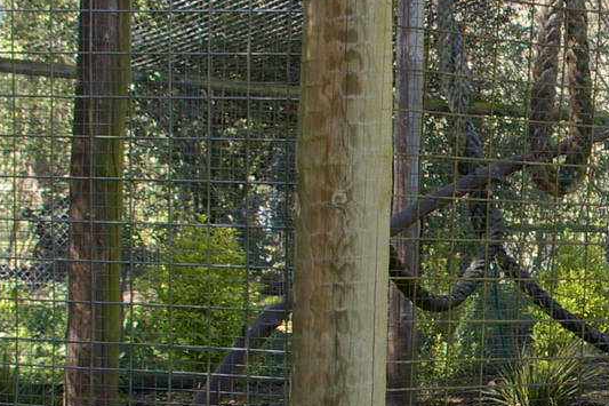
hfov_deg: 23.8
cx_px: 631
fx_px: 1370
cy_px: 269
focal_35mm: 81
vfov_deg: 16.8
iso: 400
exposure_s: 1/60
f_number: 6.7
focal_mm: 18
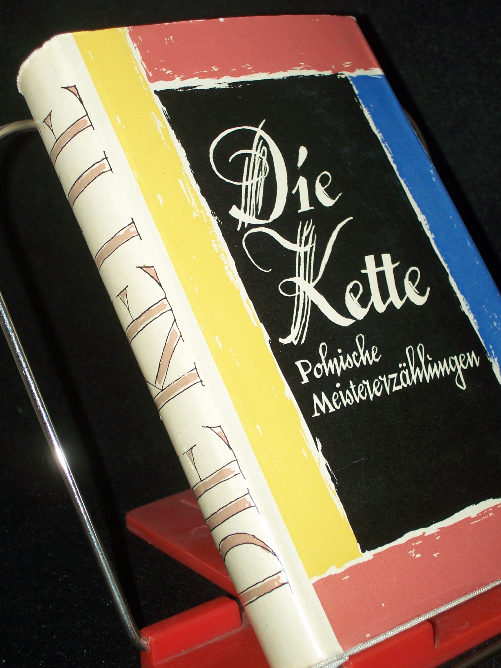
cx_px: 250
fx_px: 1274
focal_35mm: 66
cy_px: 334
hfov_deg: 22.3
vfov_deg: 29.4
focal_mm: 11
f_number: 3.6
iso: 80
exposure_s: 1/80
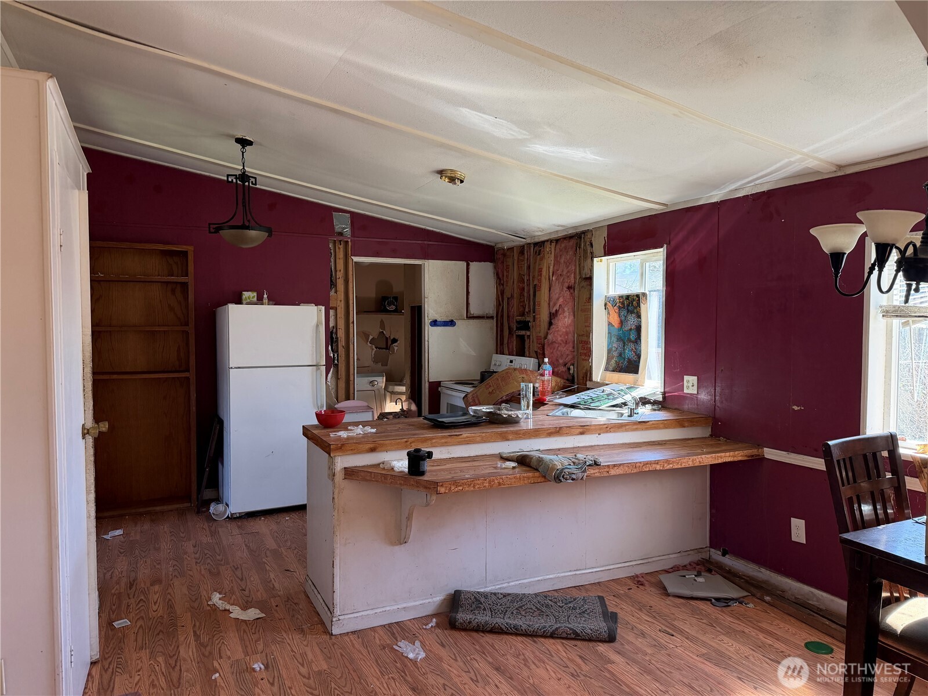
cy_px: 348
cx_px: 464
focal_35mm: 24
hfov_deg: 71.6
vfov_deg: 56.8
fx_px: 643
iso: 200
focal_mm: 6.76
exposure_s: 1/123
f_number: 1.78
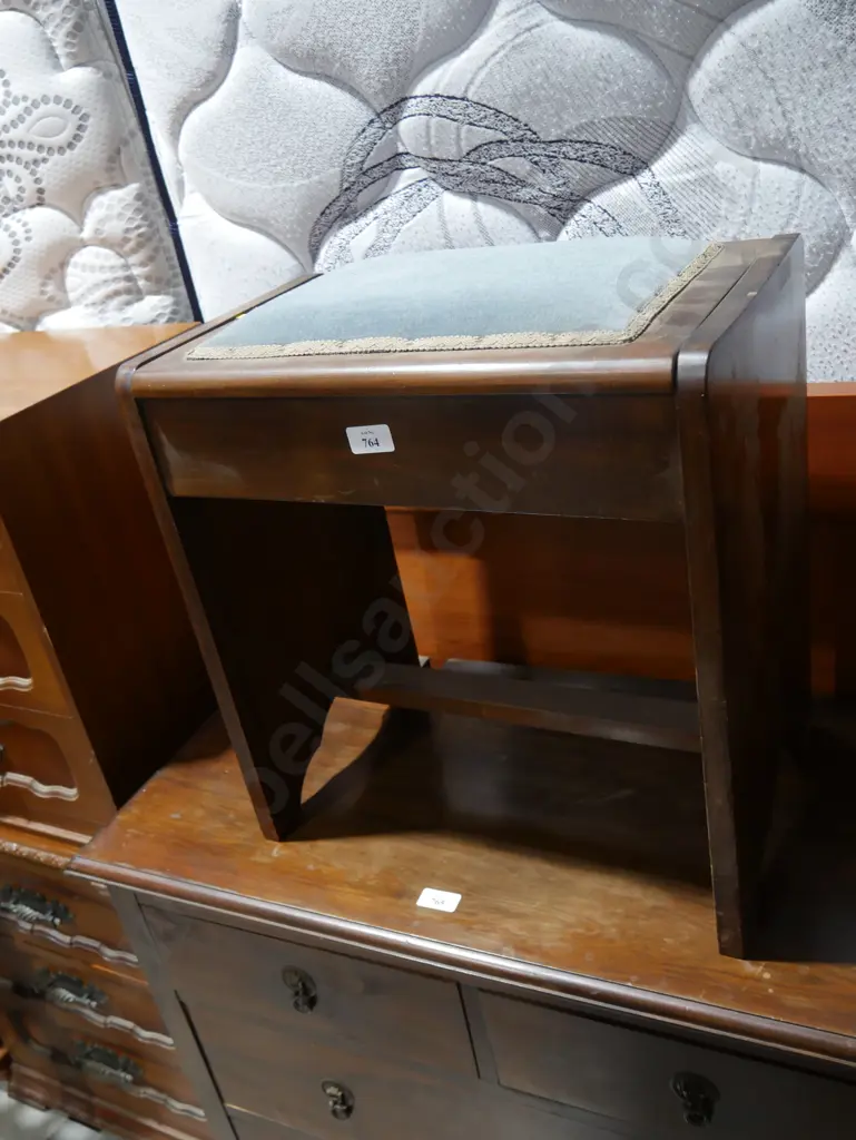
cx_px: 428
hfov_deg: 46.8
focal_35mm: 30
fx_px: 988
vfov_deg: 59.9
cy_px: 570
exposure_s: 1/60
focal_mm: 15
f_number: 3.6
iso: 640
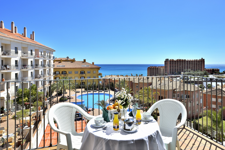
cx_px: 112
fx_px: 150
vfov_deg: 53.2
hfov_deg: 73.7
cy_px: 75
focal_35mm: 24
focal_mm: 24
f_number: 11
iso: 100
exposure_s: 1/250
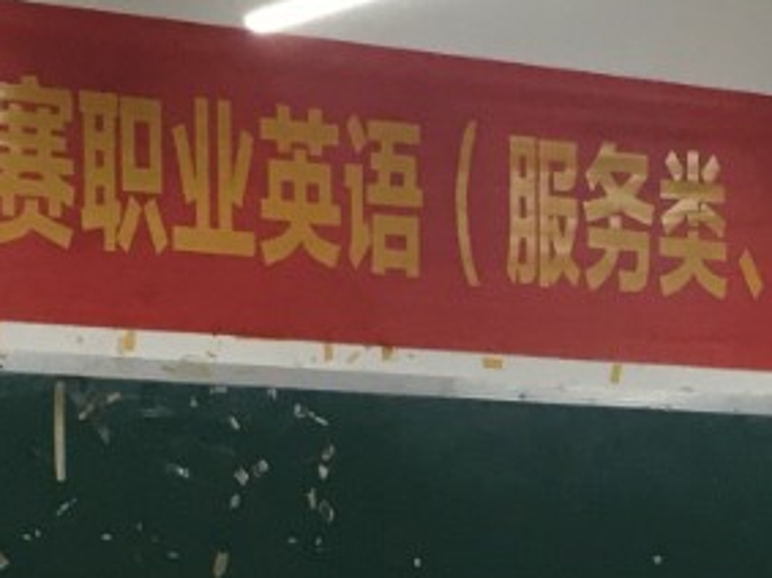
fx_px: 3656
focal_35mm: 164
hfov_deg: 11.8
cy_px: 630
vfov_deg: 9.0
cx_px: 908
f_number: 2.2
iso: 40
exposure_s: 1/33
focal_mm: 4.15
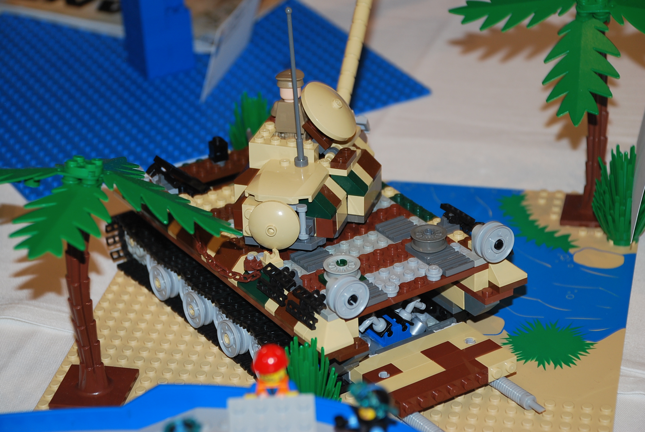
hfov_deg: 18.2
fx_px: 2018
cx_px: 322
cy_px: 216
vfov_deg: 12.2
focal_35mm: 112
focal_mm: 75
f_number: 5.6
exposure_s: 1/60
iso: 200
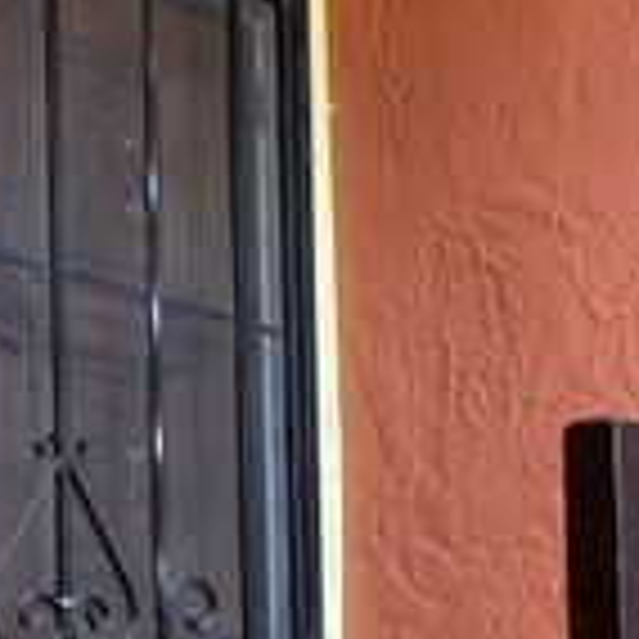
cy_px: 623
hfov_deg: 21.4
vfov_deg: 20.8
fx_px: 1692
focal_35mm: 81
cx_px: 351
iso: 125
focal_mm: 5.96
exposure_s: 1/111
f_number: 1.6
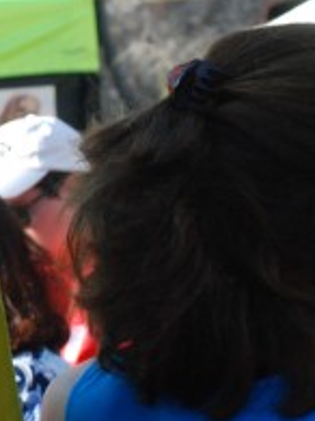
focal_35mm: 155
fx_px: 1889
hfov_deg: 9.3
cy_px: 113
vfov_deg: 12.7
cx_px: -160
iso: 1000
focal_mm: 35
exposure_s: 1/1250
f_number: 5
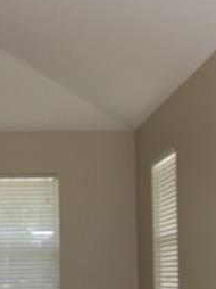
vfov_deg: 21.0
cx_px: -3
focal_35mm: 91
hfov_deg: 15.9
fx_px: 758
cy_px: 267
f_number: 4
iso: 160
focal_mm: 10
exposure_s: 1/60
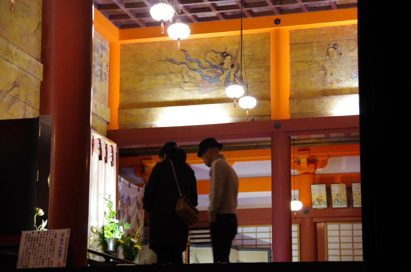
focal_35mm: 90
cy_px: 136
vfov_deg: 15.1
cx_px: 206
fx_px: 1025
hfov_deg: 22.7
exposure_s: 1/15
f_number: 4.5
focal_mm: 60
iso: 3200
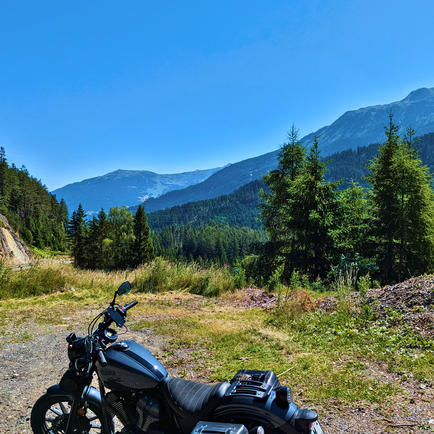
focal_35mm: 29
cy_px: 215
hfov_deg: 55.6
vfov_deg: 55.6
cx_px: 224
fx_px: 411
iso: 44
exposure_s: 1/1795
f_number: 1.85
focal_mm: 6.81
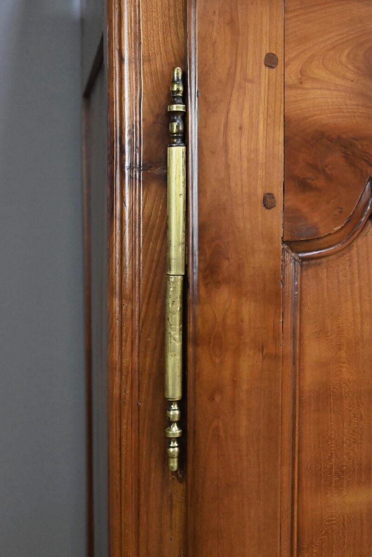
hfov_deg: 27.0
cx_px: 186
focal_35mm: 50
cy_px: 278
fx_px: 774
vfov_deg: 39.6
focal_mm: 50
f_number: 9
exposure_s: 1/80
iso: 8000
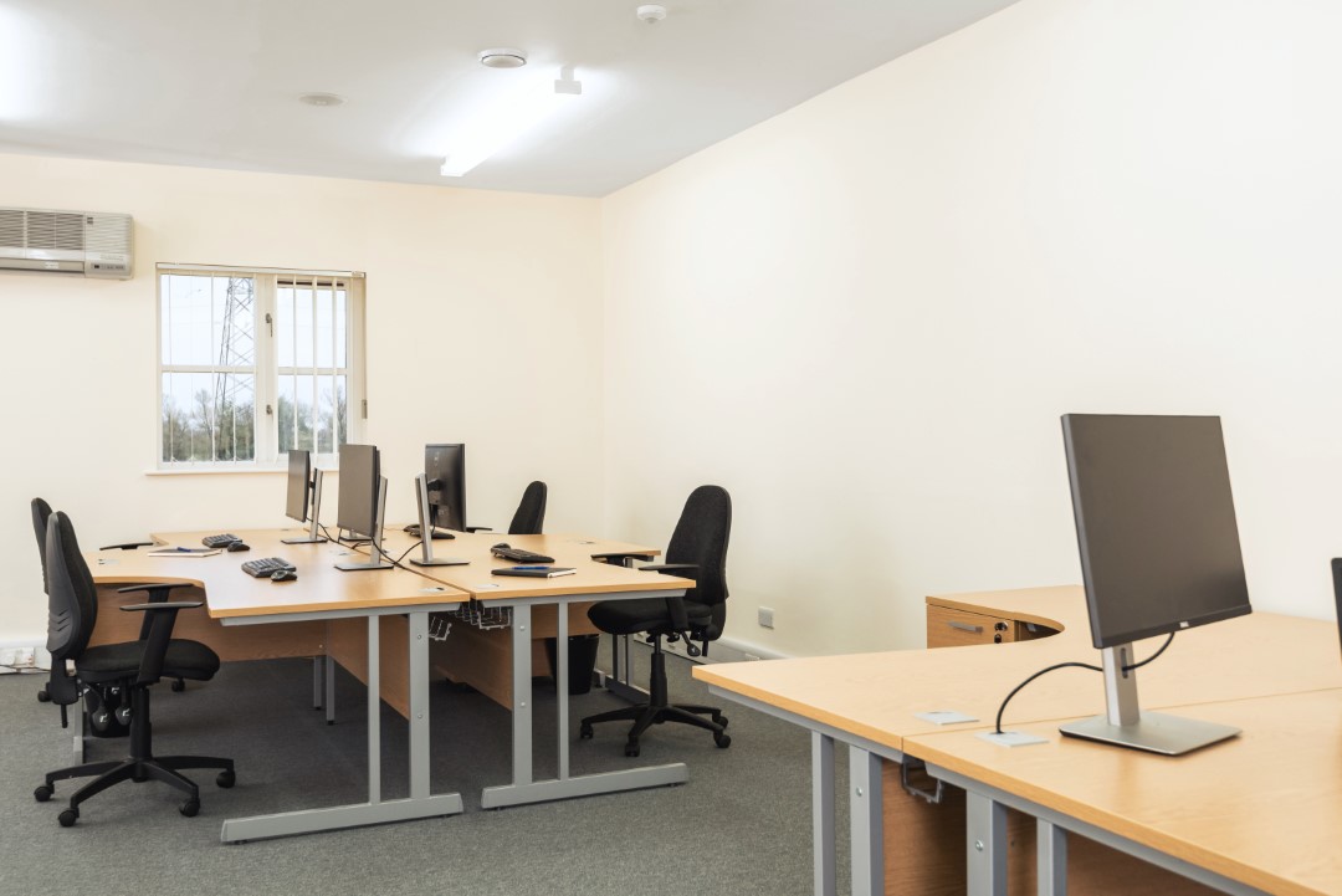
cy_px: 448
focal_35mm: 35
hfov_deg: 54.4
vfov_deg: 37.9
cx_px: 671
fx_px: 1305
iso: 1000
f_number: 8
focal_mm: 35
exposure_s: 1/100
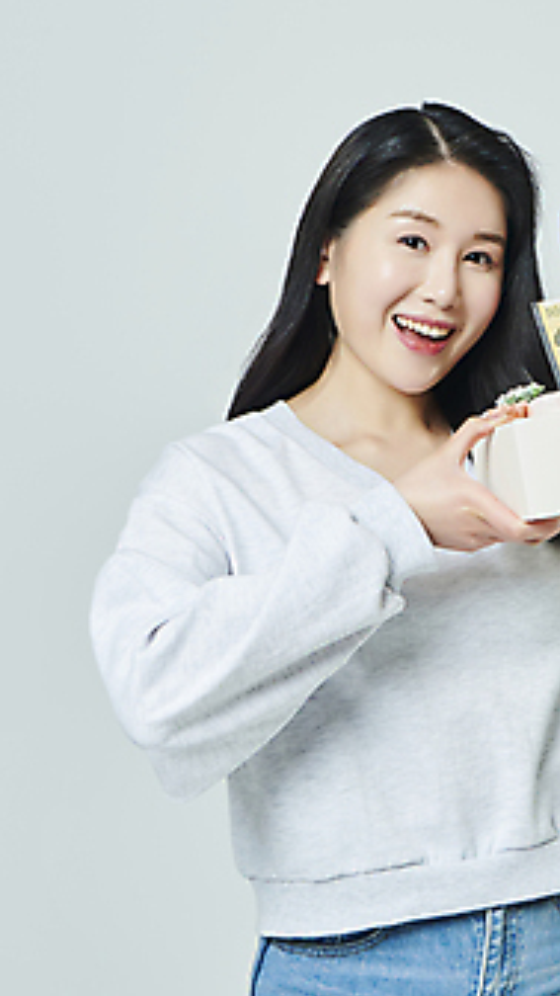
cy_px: 406
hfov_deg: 11.6
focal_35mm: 103
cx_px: 628
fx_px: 2719
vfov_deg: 20.7
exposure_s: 1/125
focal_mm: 55
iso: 100
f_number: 11
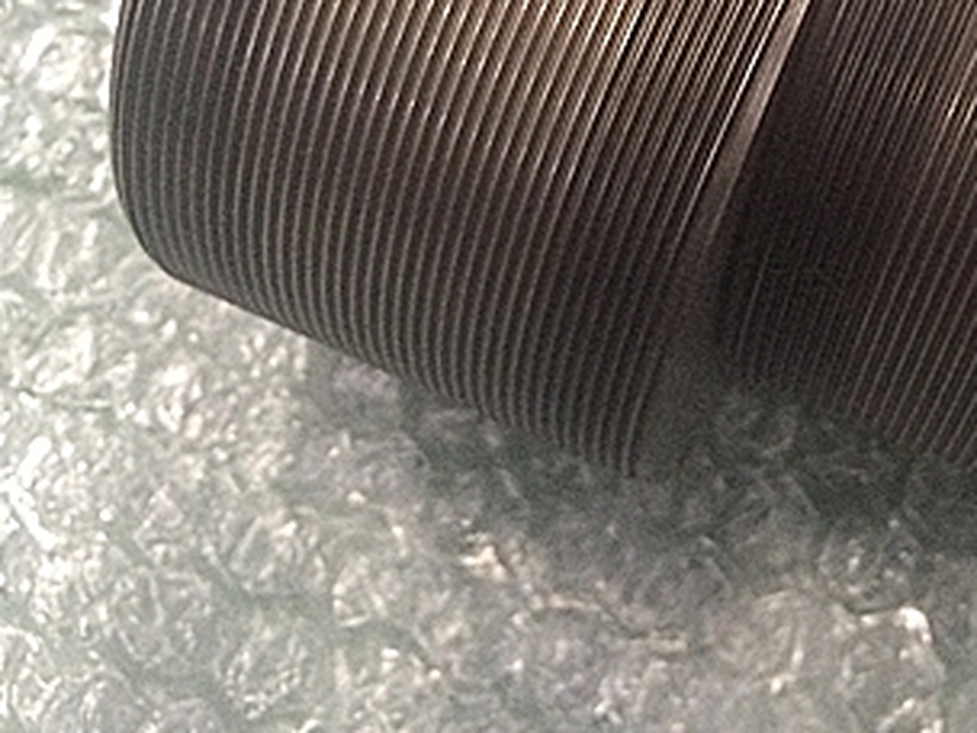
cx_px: 884
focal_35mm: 61
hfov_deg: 30.3
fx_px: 1722
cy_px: 13
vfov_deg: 23.1
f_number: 2.2
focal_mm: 4.15
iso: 250
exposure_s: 1/30
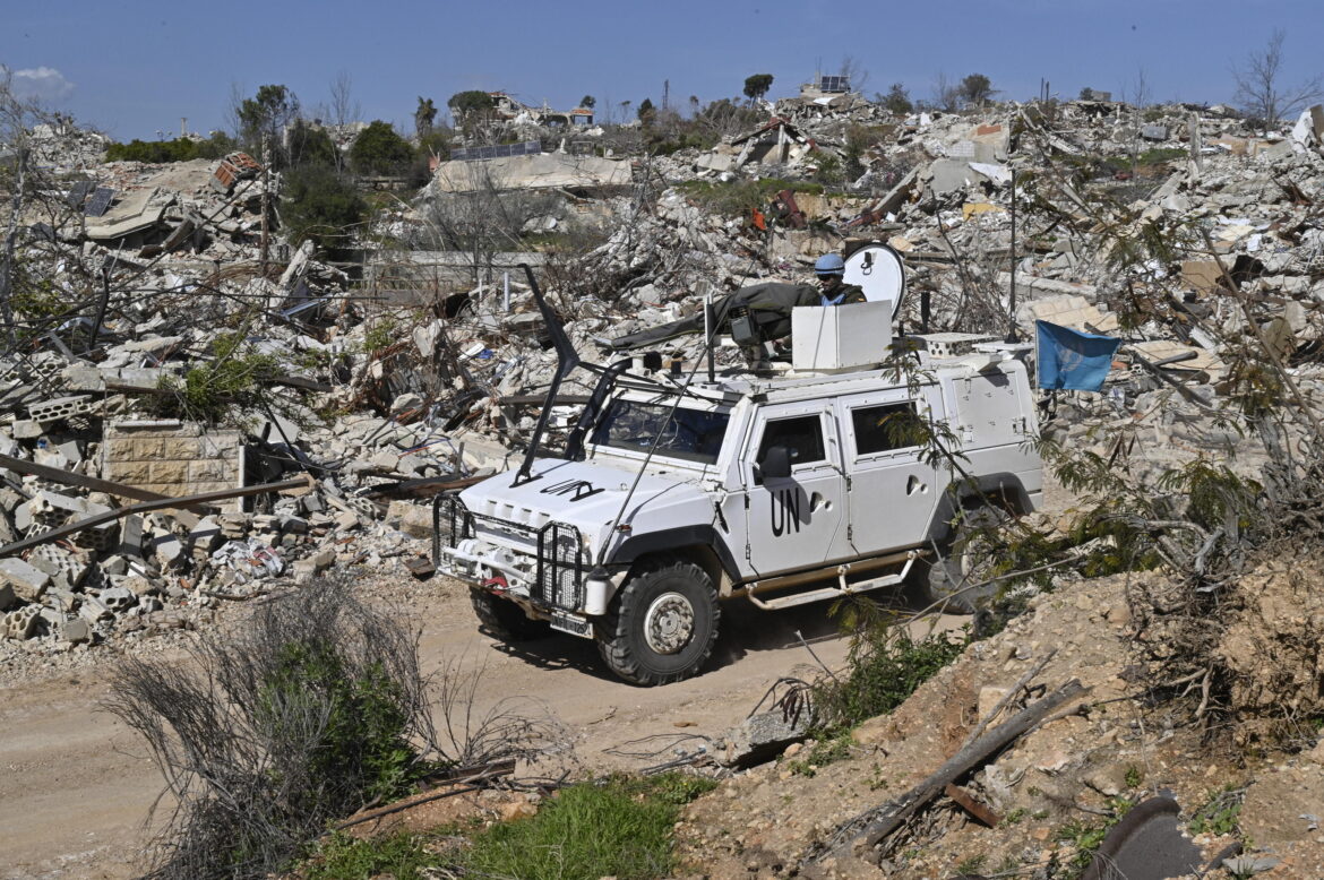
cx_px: 662
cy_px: 440
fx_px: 1801
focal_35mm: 49
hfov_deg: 40.4
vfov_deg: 27.5
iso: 400
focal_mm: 49
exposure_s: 1/500
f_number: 22
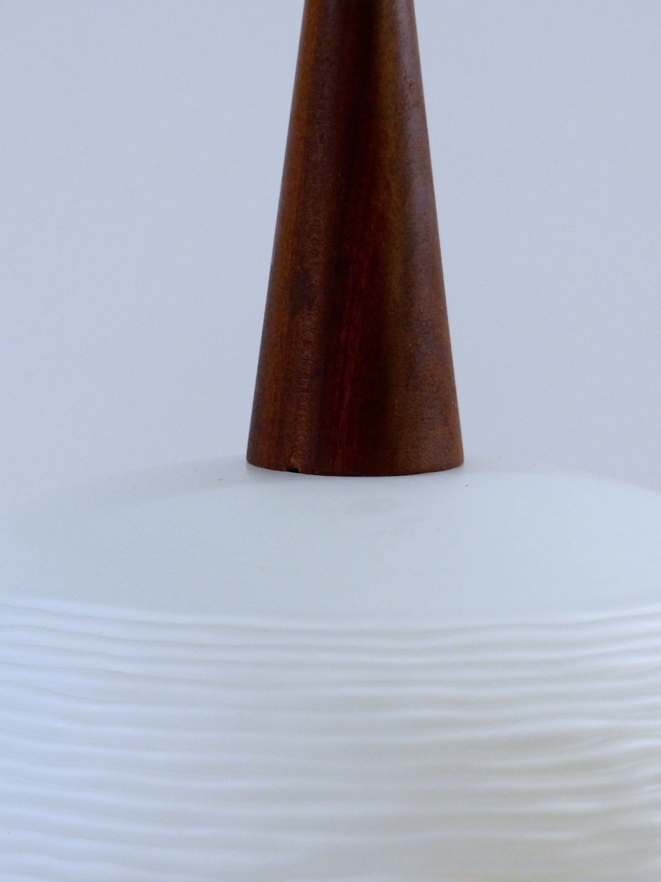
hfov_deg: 6.6
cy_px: 441
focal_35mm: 225
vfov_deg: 8.8
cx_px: 330
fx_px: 5730
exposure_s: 1/15
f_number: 2.8
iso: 400
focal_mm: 40.4
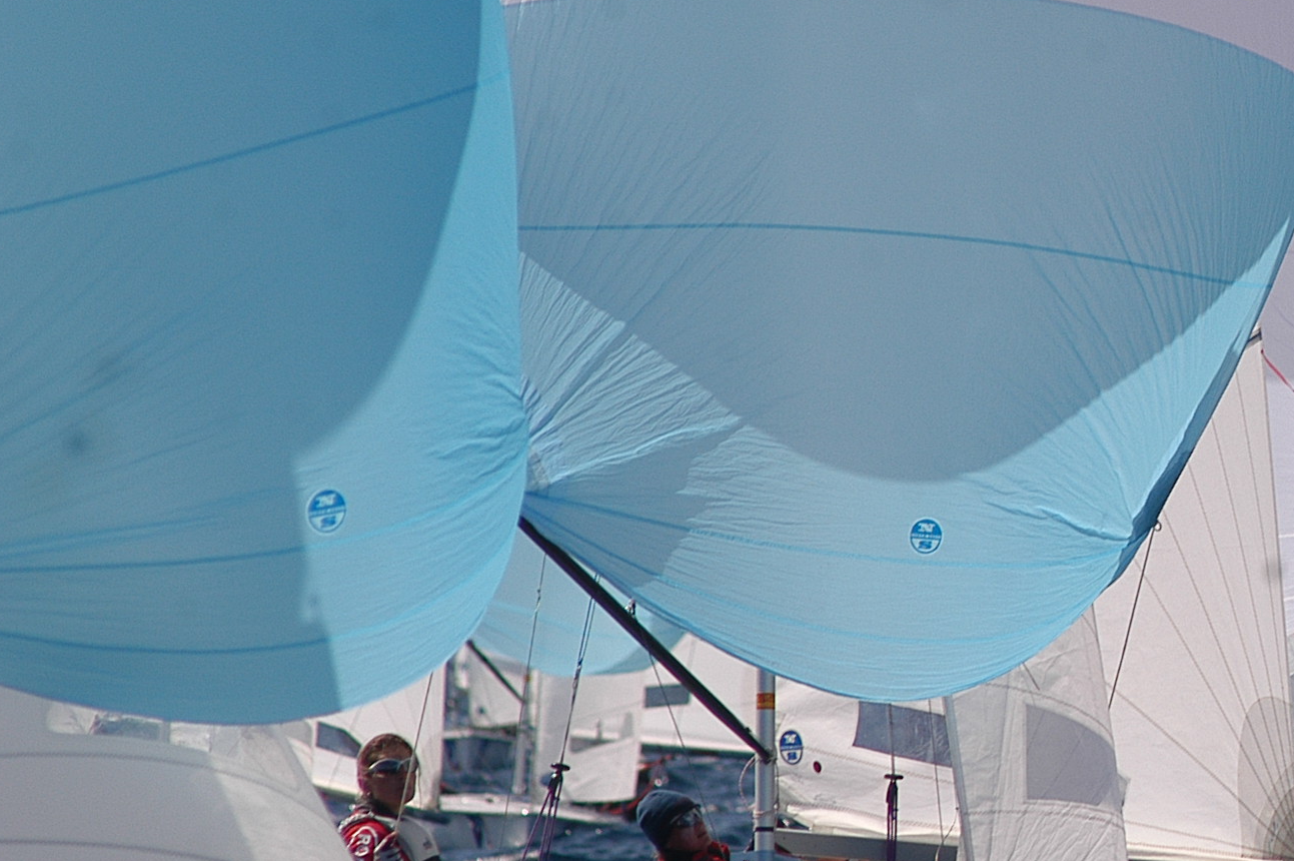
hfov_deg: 2.0
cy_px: 417
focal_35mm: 1047
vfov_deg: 1.3
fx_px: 37604
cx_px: 1477
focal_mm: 300
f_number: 7.1
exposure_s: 1/1000
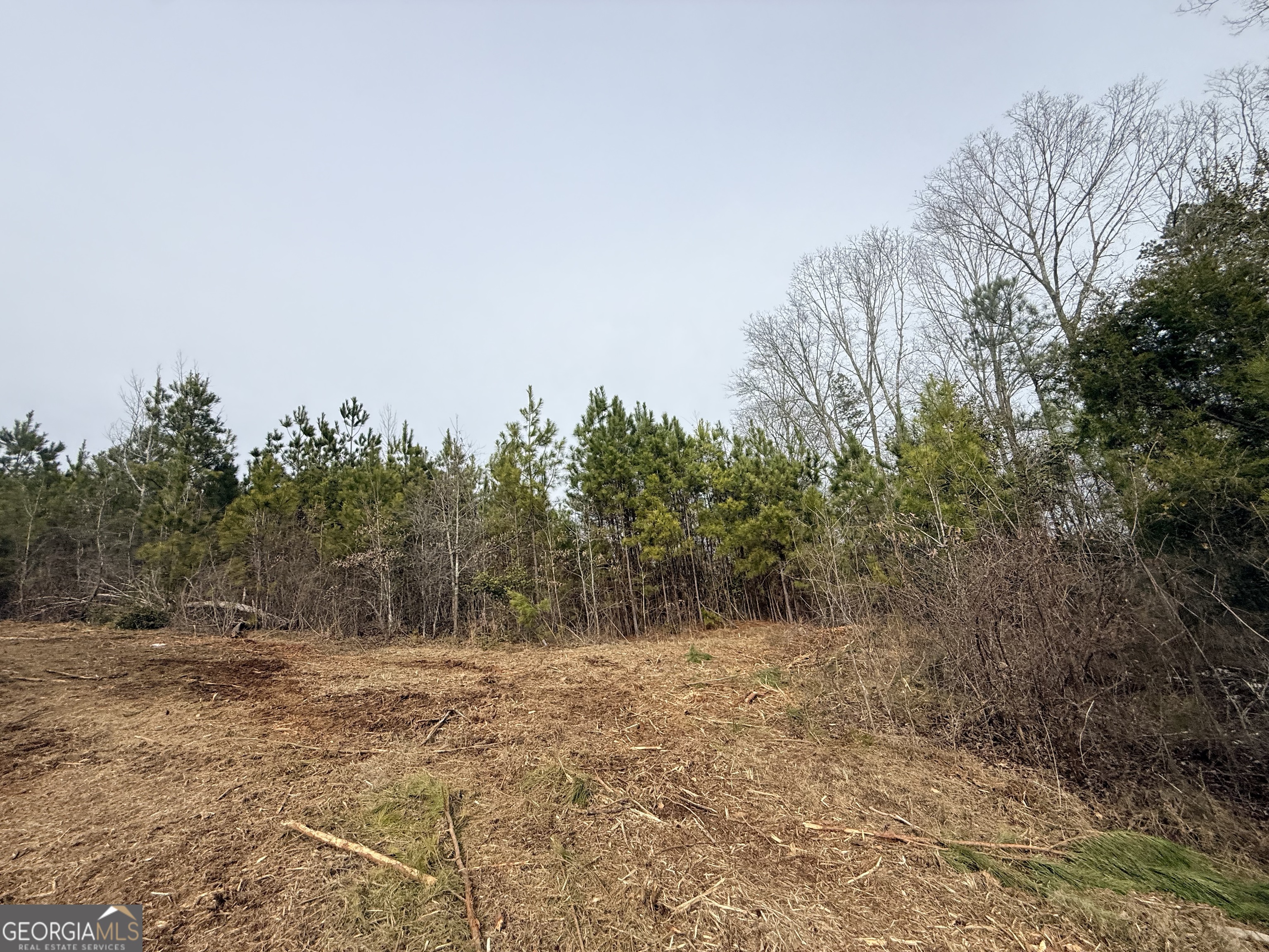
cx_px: 634
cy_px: 476
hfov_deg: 102.1
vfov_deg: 85.7
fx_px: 513
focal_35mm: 14
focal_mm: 2.22
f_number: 2.2
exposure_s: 1/2024
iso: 50
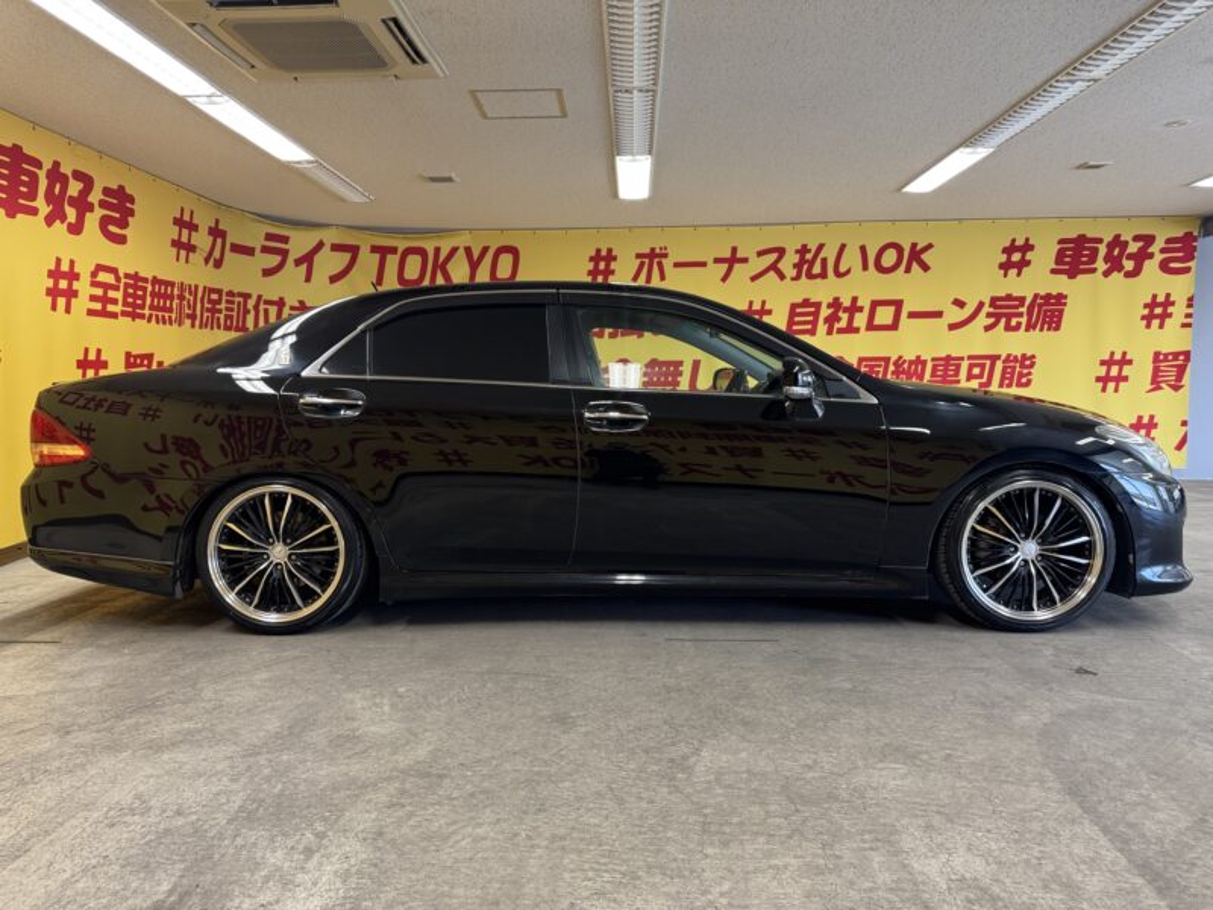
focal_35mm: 24
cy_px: 455
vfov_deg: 56.8
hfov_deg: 71.6
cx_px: 606
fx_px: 841
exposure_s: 1/100
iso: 200
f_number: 1.78
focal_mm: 6.76
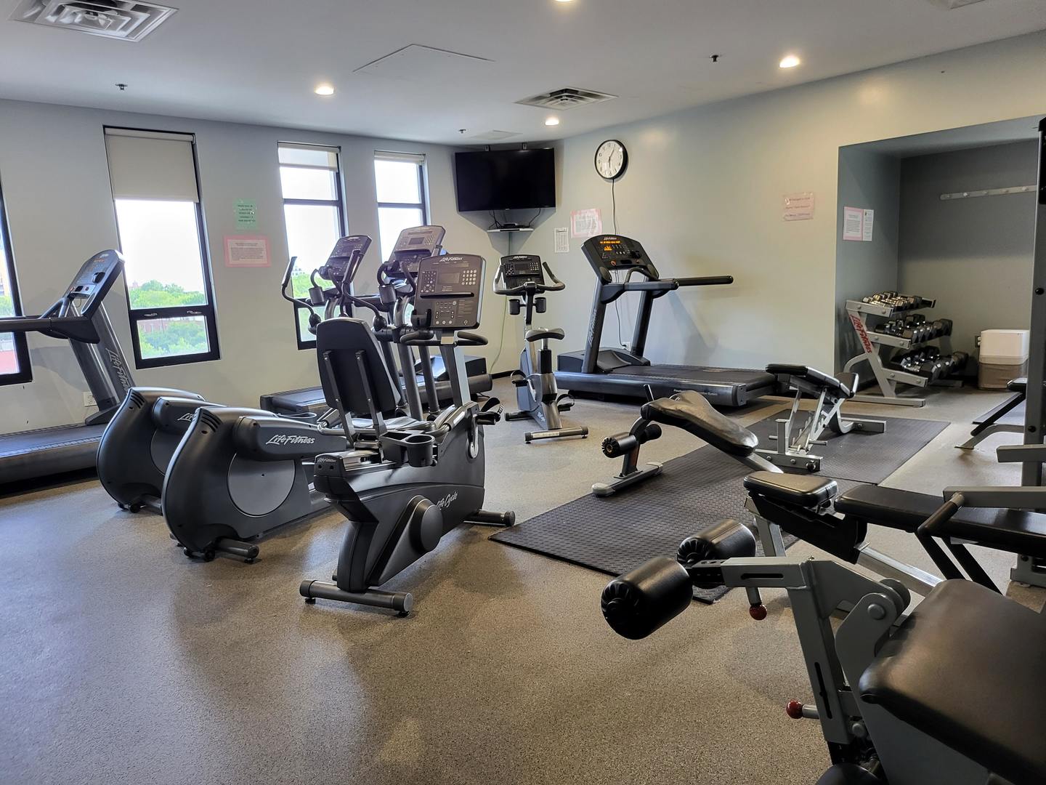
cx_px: 523
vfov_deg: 56.8
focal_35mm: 24
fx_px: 725
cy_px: 392
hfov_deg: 71.6
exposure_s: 1/40
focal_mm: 5
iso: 320
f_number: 1.8
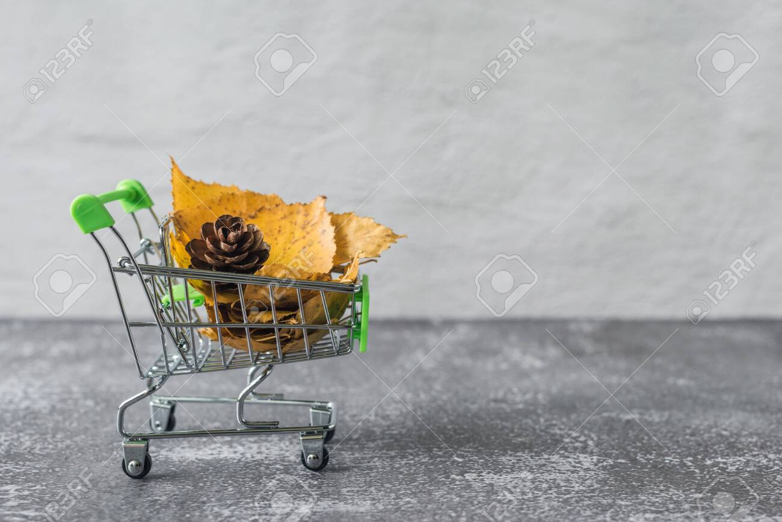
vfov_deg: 27.0
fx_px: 1086
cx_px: 391
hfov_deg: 39.6
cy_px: 261
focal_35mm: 50
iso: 320
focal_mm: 50
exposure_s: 1/125
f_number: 5.6
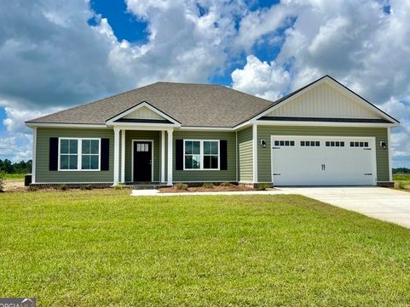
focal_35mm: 27
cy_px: 154
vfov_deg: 51.4
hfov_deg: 65.3
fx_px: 320
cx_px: 201
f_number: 1.5
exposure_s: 1/4115
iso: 50
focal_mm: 5.7
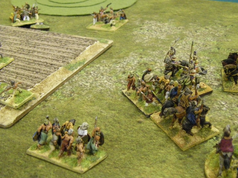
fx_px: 303
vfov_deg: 32.9
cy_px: 92
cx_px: 132
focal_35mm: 44
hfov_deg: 42.9
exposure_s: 1/30
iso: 800
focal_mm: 6.3
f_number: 3.5
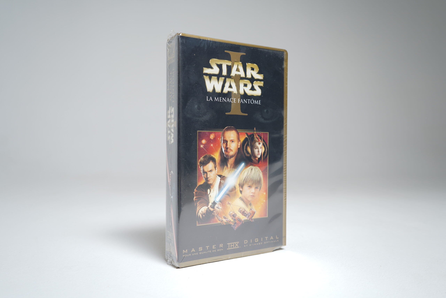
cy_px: 149
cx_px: 223
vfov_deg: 45.0
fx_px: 359
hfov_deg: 63.7
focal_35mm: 29
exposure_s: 1/5
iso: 64
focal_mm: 29
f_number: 5
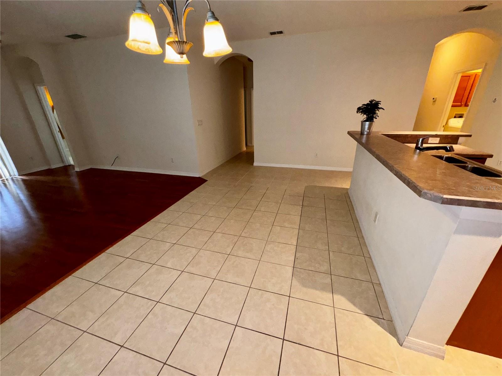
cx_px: 251
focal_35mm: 14
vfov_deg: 85.7
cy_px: 188
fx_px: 203
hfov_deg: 102.1
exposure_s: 1/60
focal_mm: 2.22
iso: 160
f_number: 2.2
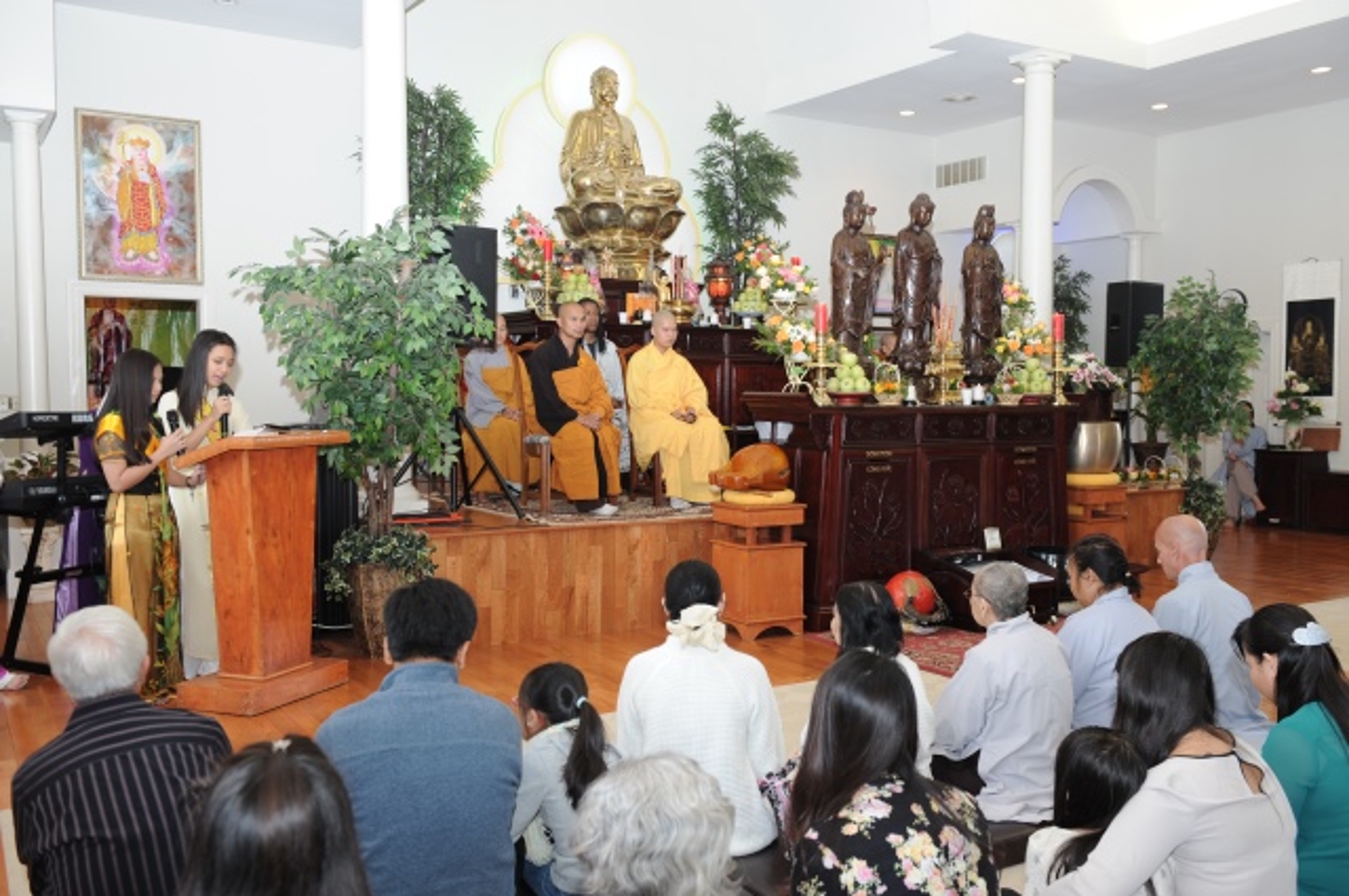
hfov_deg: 58.8
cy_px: 448
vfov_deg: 41.0
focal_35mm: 32
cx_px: 674
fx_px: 1198
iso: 400
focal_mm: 32
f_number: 5
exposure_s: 1/50
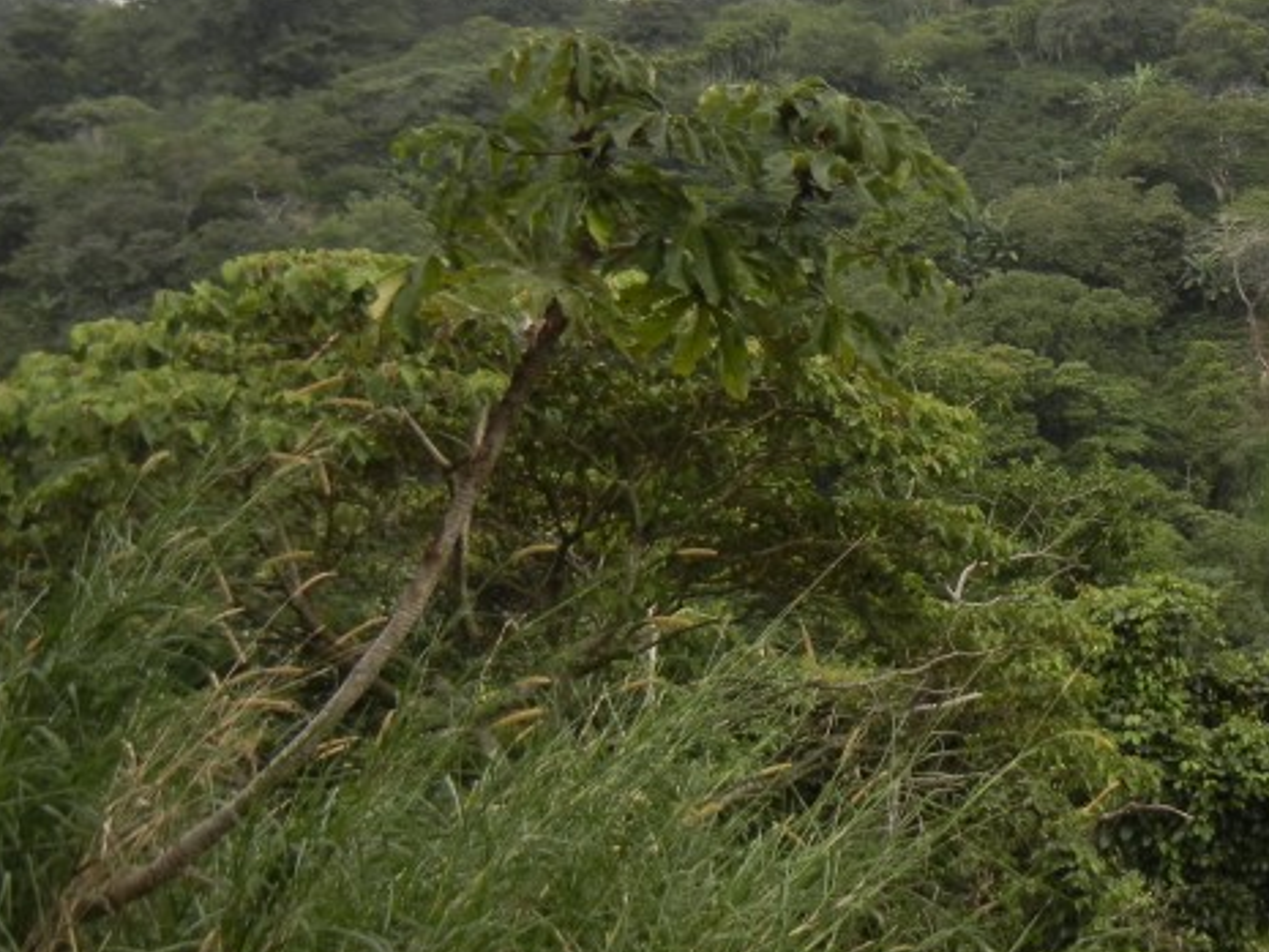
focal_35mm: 66
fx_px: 2420
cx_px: 1359
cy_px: 464
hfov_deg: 27.2
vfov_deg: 22.3
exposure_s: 1/248
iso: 160
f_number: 3.5
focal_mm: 5.4
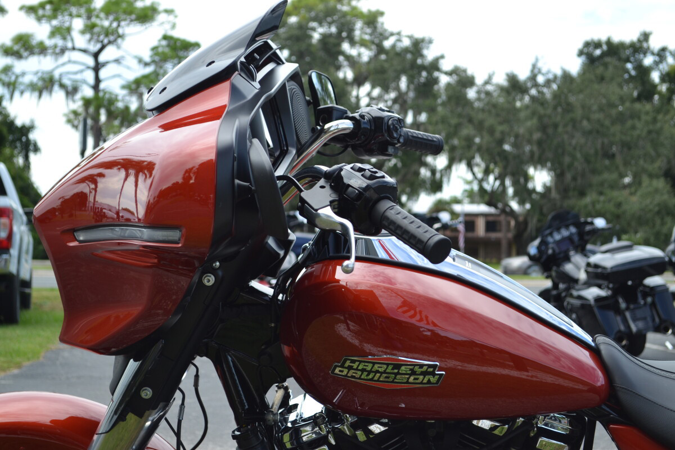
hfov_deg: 29.9
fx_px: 1266
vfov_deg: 20.2
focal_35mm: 68
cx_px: 338
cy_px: 225
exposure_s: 1/160
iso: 100
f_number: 6.3
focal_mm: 45
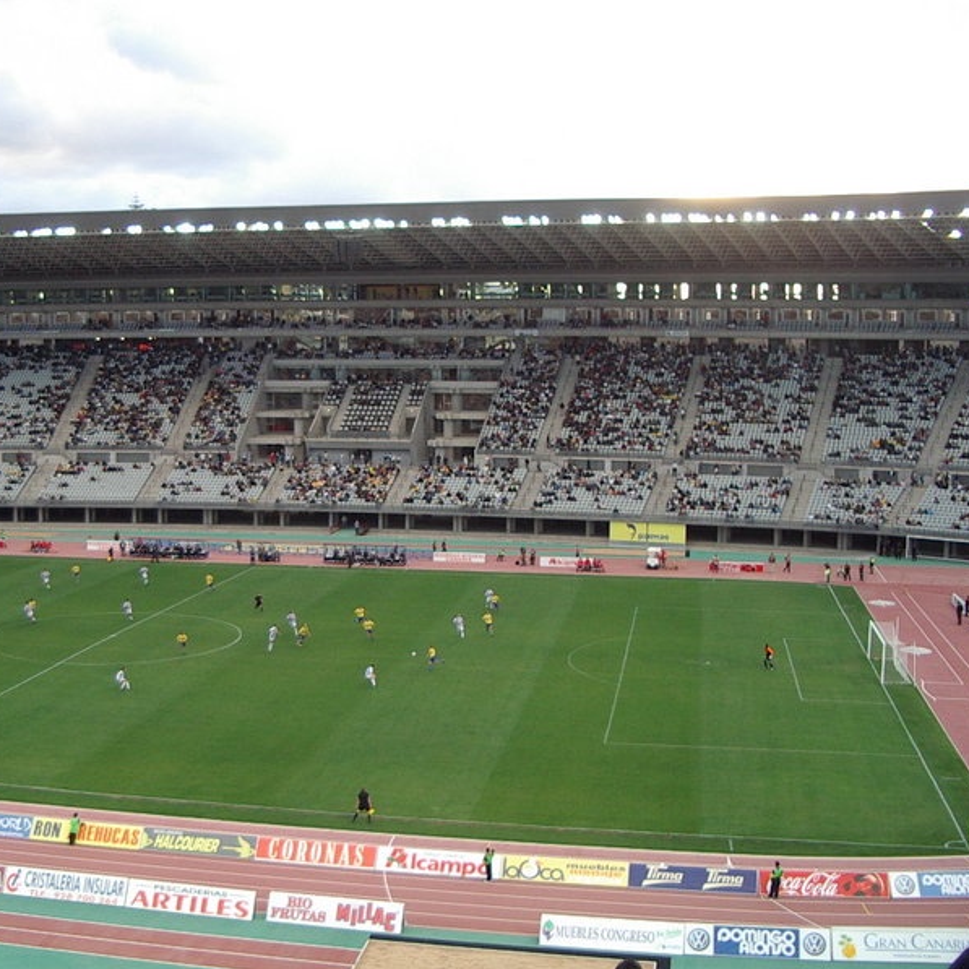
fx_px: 1425
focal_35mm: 45
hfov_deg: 37.2
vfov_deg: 37.6
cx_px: 341
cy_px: 484
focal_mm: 5.8
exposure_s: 1/125
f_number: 2.6
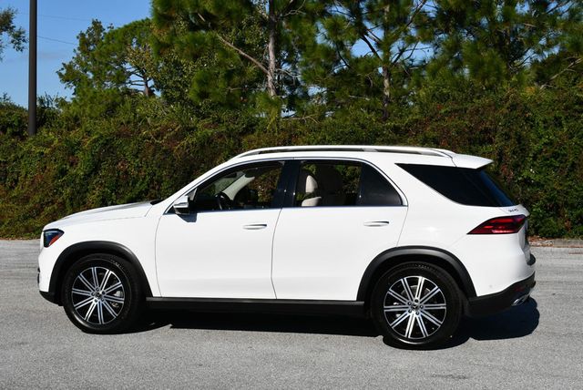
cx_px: 292
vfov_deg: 21.3
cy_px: 195
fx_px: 1037
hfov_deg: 31.4
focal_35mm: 64
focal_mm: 32
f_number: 10
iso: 100
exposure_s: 1/400
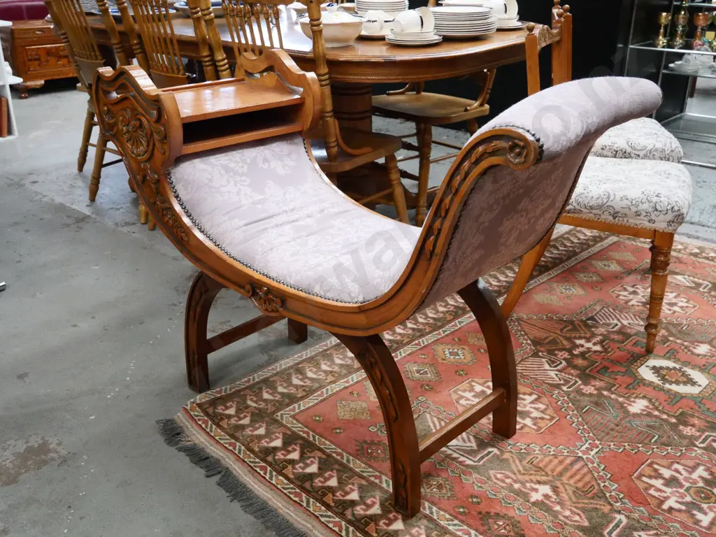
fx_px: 745
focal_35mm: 36
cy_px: 268
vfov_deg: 39.7
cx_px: 358
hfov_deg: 51.4
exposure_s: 1/125
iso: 3200
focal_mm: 18
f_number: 4
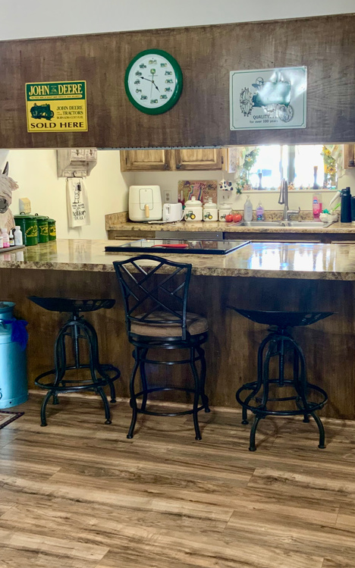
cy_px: 278
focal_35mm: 42
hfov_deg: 30.4
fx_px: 650
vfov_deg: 47.2
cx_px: 218
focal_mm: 3
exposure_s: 1/60
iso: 125
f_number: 1.8
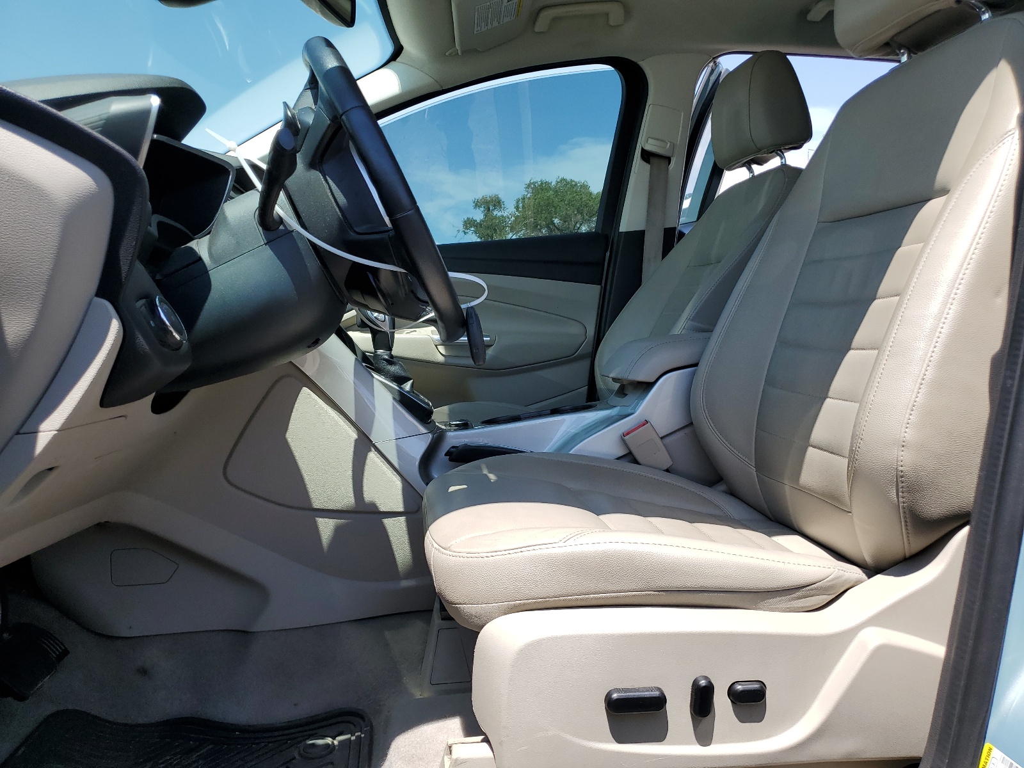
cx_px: 512
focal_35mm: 26
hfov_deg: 67.3
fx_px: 769
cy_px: 384
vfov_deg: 53.1
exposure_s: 1/1429
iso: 50
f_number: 1.5
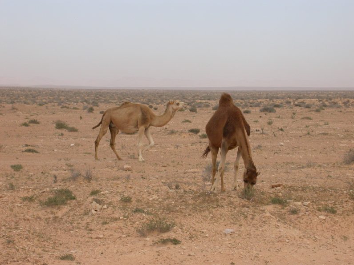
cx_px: 178
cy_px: 132
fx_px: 1585
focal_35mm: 155
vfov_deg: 9.6
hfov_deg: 12.7
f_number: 7.3
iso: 100
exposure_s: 1/337
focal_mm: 32
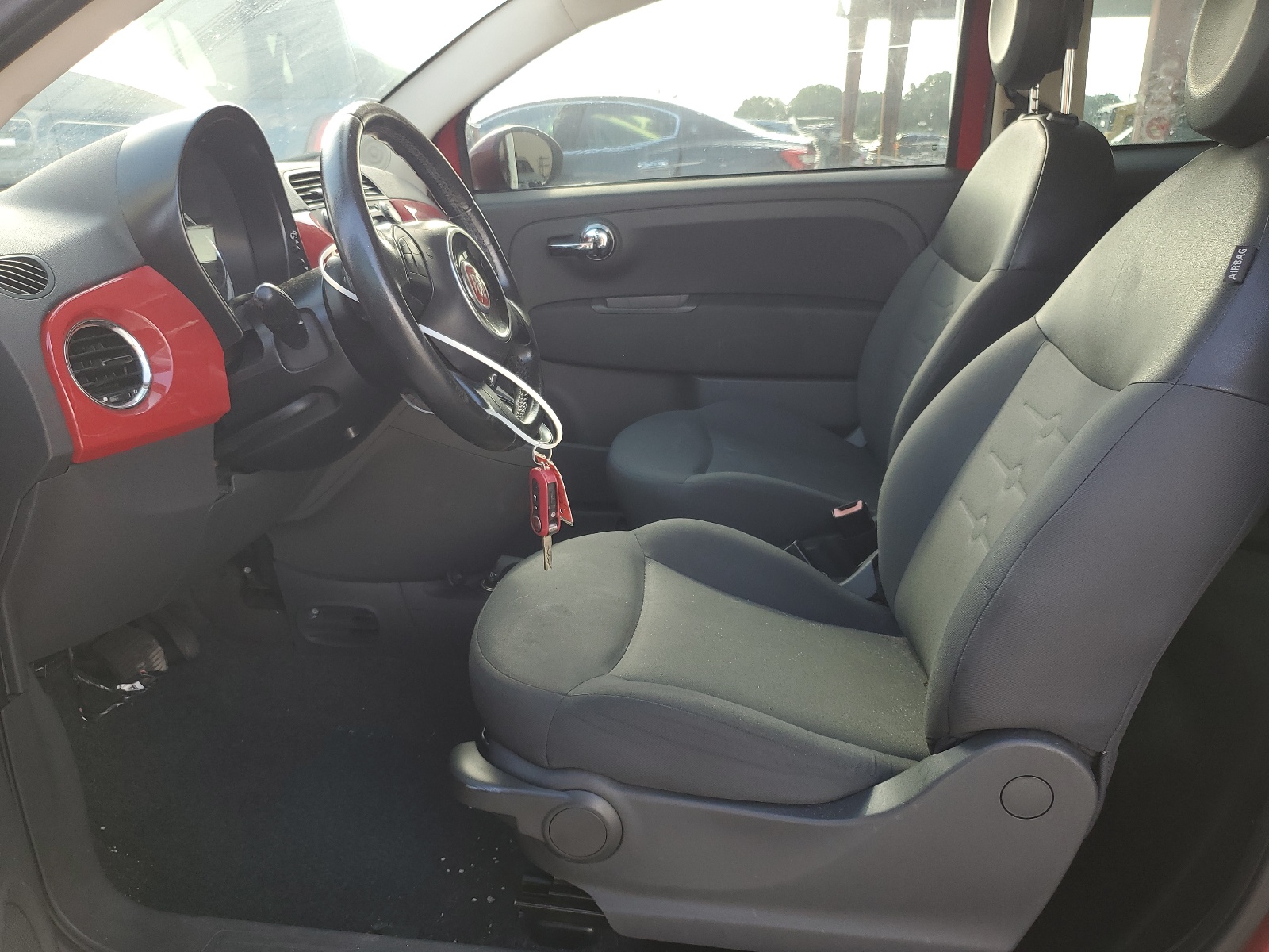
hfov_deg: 67.3
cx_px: 634
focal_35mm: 26
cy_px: 476
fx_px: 953
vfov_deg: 53.1
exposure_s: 1/200
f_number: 1.5
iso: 50
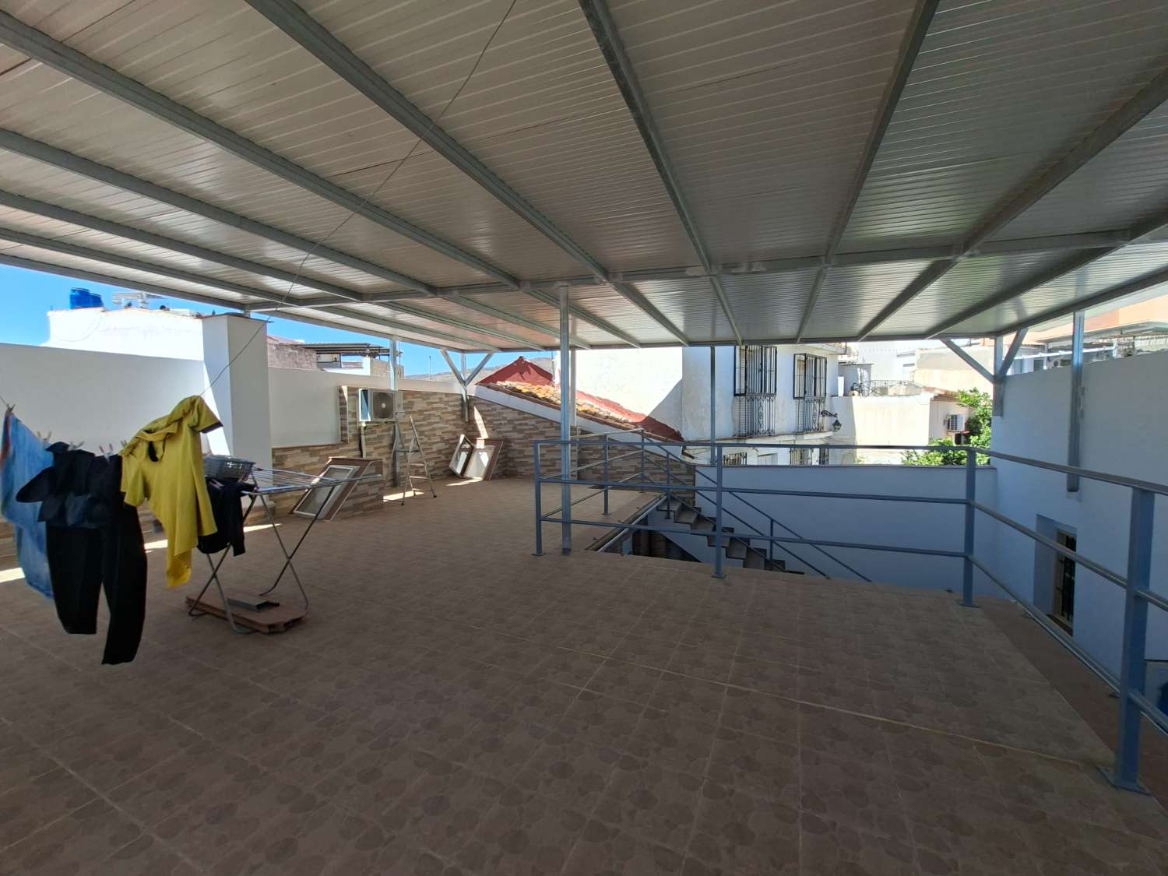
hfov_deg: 106.2
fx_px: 439
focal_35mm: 13
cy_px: 438
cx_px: 584
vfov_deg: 89.9
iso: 40
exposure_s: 1/613
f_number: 2.2
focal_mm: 1.74
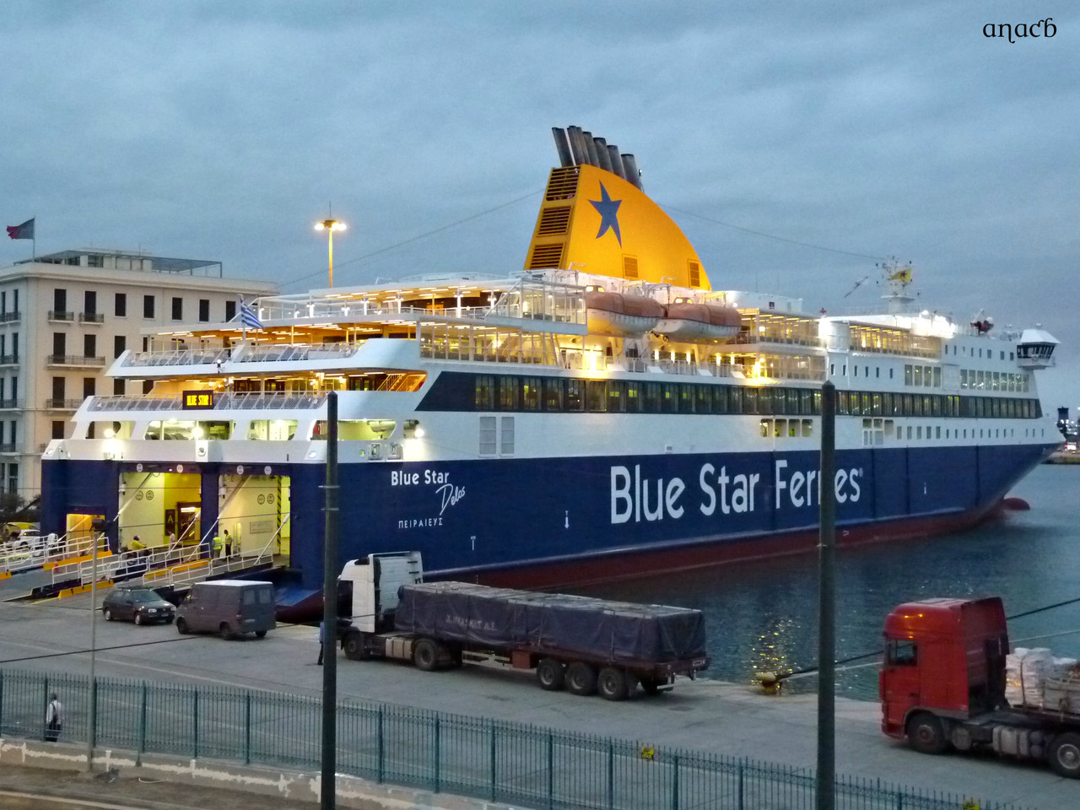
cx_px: 540
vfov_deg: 32.9
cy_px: 405
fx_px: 1373
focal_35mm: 44
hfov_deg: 42.9
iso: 800
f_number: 3
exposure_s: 1/40
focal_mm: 7.8
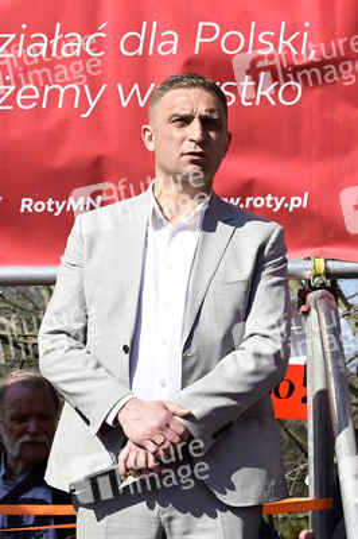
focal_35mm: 70
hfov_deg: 19.4
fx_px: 1046
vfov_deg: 28.9
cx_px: 179
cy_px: 270
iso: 100
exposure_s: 1/200
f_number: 9
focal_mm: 70
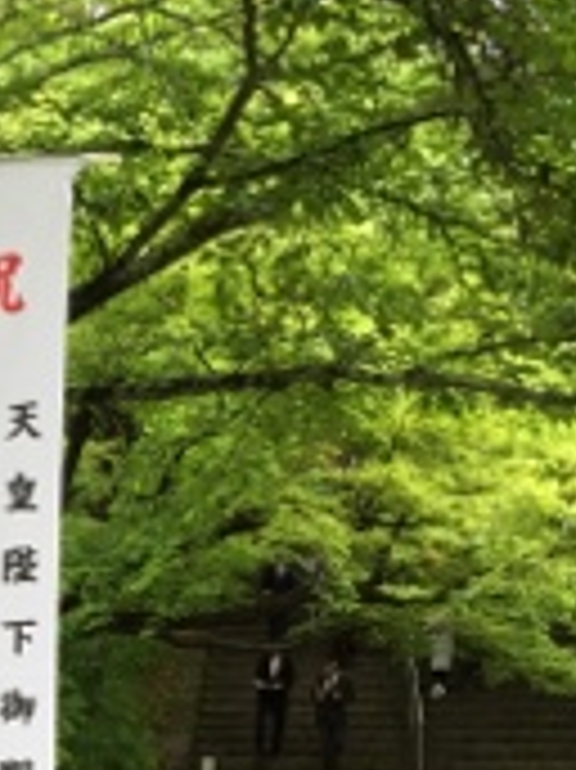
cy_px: 833
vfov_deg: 26.5
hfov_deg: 20.4
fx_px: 1511
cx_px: -81
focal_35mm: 68
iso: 50
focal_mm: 4.15
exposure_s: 1/120
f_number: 2.2
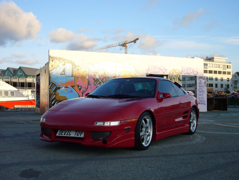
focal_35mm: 46
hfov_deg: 41.2
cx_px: 120
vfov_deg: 31.5
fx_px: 318
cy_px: 90
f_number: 3.5
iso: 80
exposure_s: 1/320
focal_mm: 7.5
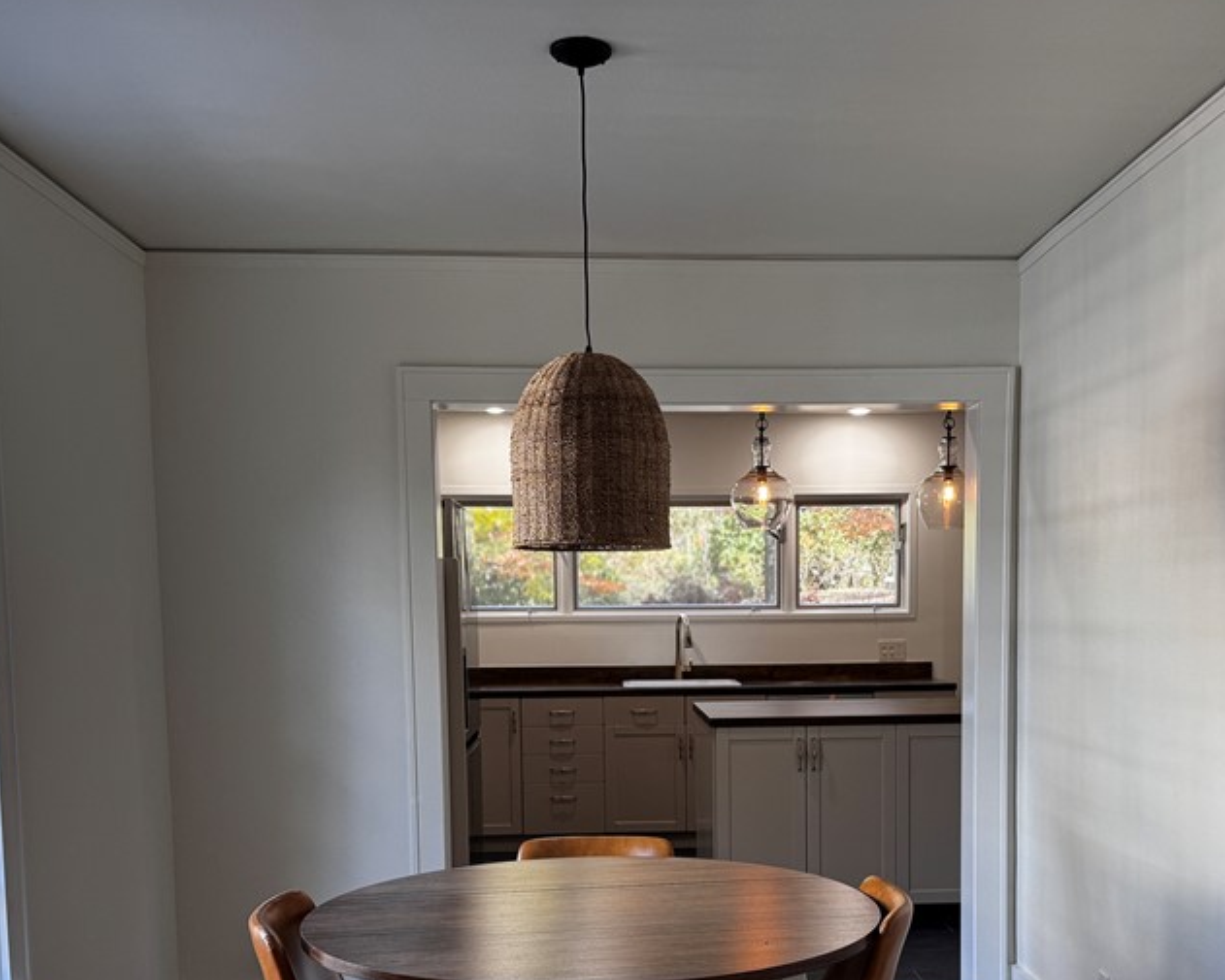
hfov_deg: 47.8
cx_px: 705
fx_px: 1378
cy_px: 718
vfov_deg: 38.3
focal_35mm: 38
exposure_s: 1/120
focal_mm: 6.76
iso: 100
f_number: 1.78
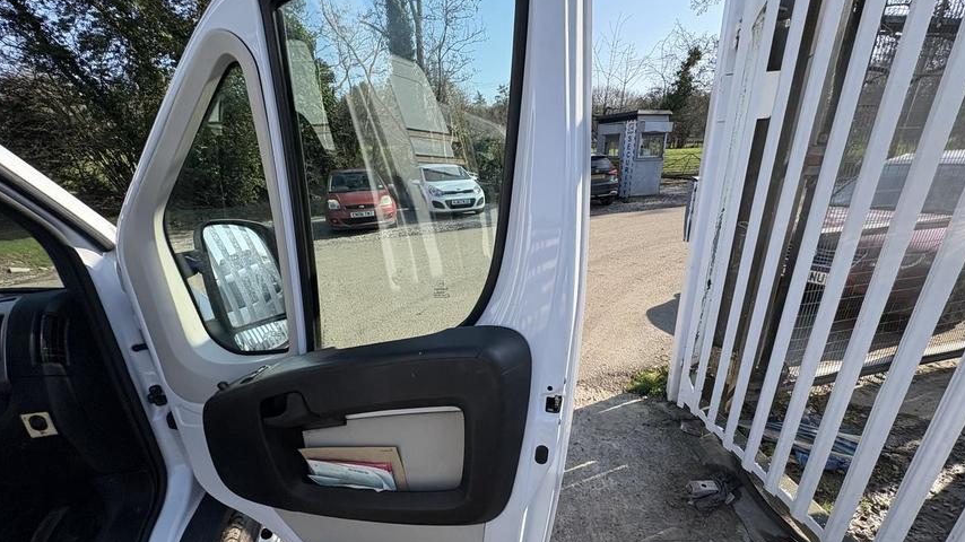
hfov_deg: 99.3
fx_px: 409
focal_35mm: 16
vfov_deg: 66.3
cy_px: 330
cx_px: 501
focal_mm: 2.22
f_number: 2.2
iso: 64
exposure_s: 1/980
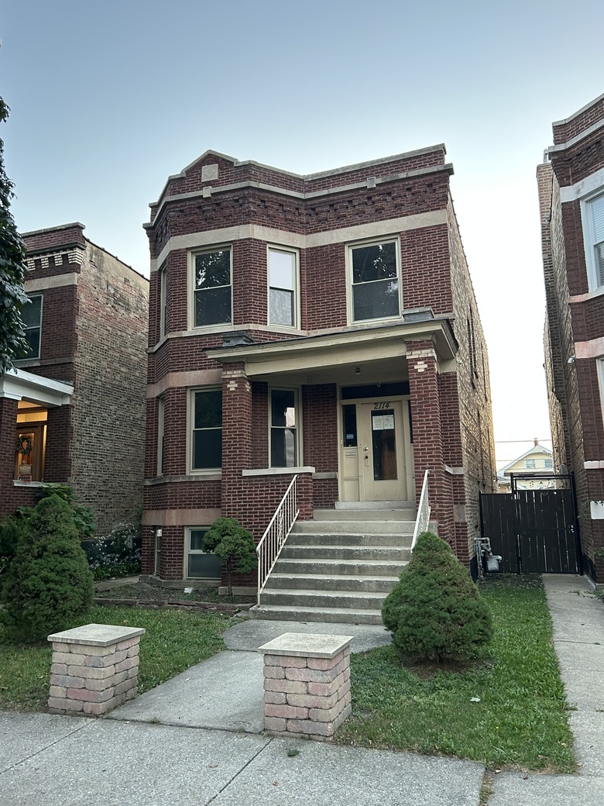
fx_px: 628
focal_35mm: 27
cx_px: 295
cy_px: 396
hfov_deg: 51.3
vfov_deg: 65.3
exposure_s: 1/113
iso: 125
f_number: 1.5
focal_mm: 5.7
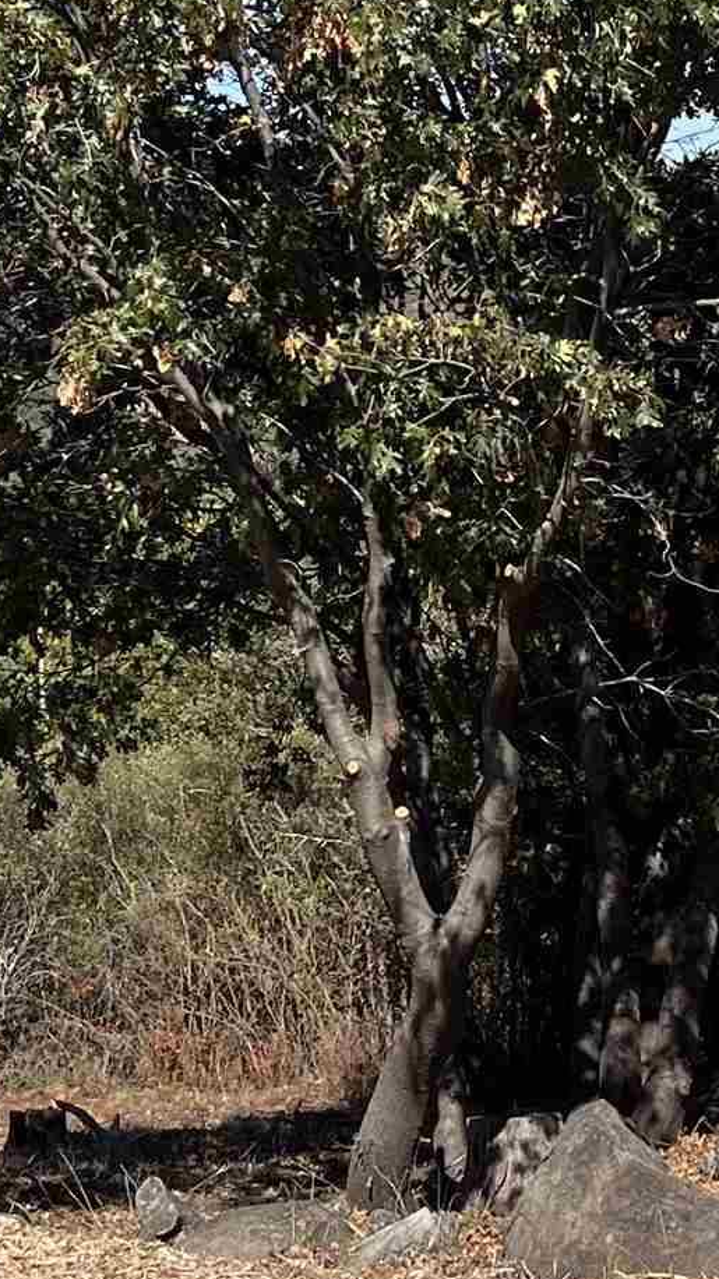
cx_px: 630
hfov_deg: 12.6
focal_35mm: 95
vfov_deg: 22.4
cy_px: 451
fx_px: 3221
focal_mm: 5.1
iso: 50
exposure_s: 1/3413
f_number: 1.6
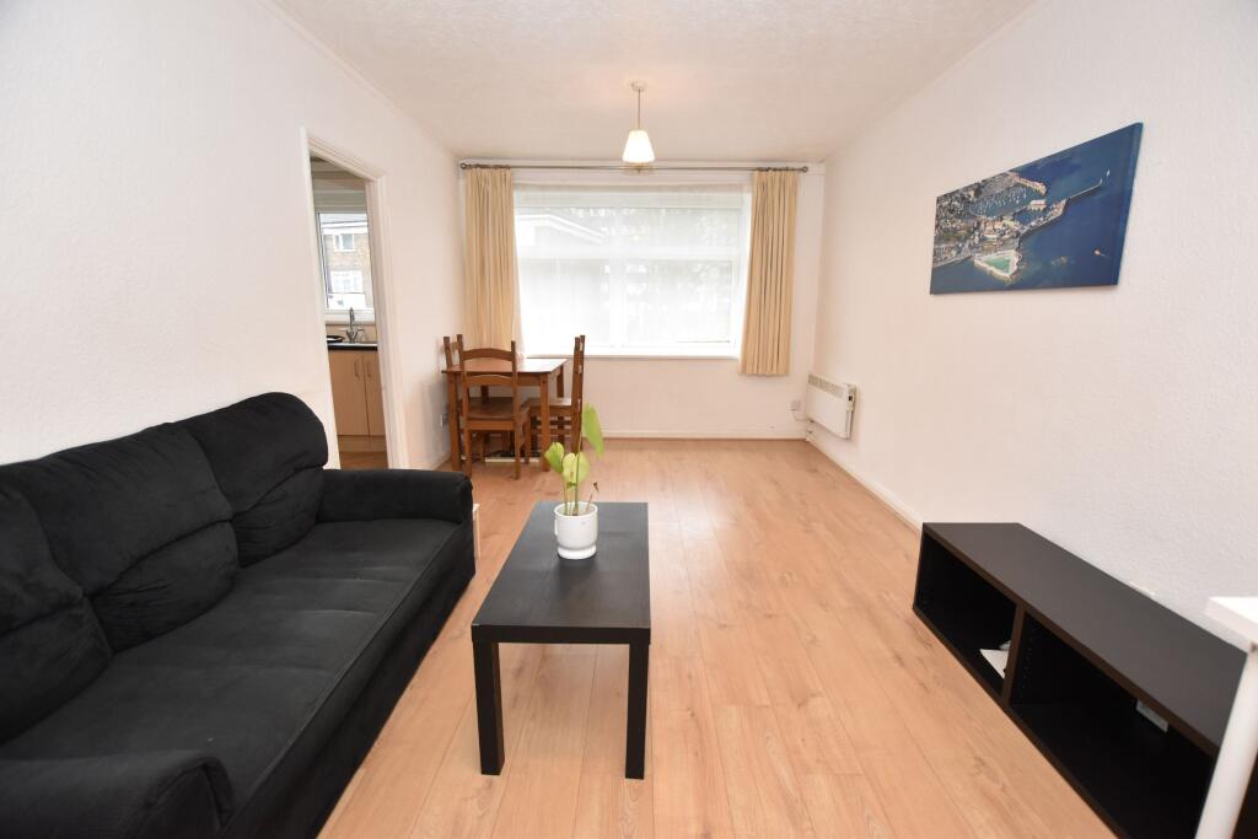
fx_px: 524
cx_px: 629
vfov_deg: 77.3
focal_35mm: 15
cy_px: 420
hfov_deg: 100.4
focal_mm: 10
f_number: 4
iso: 1000
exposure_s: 1/125
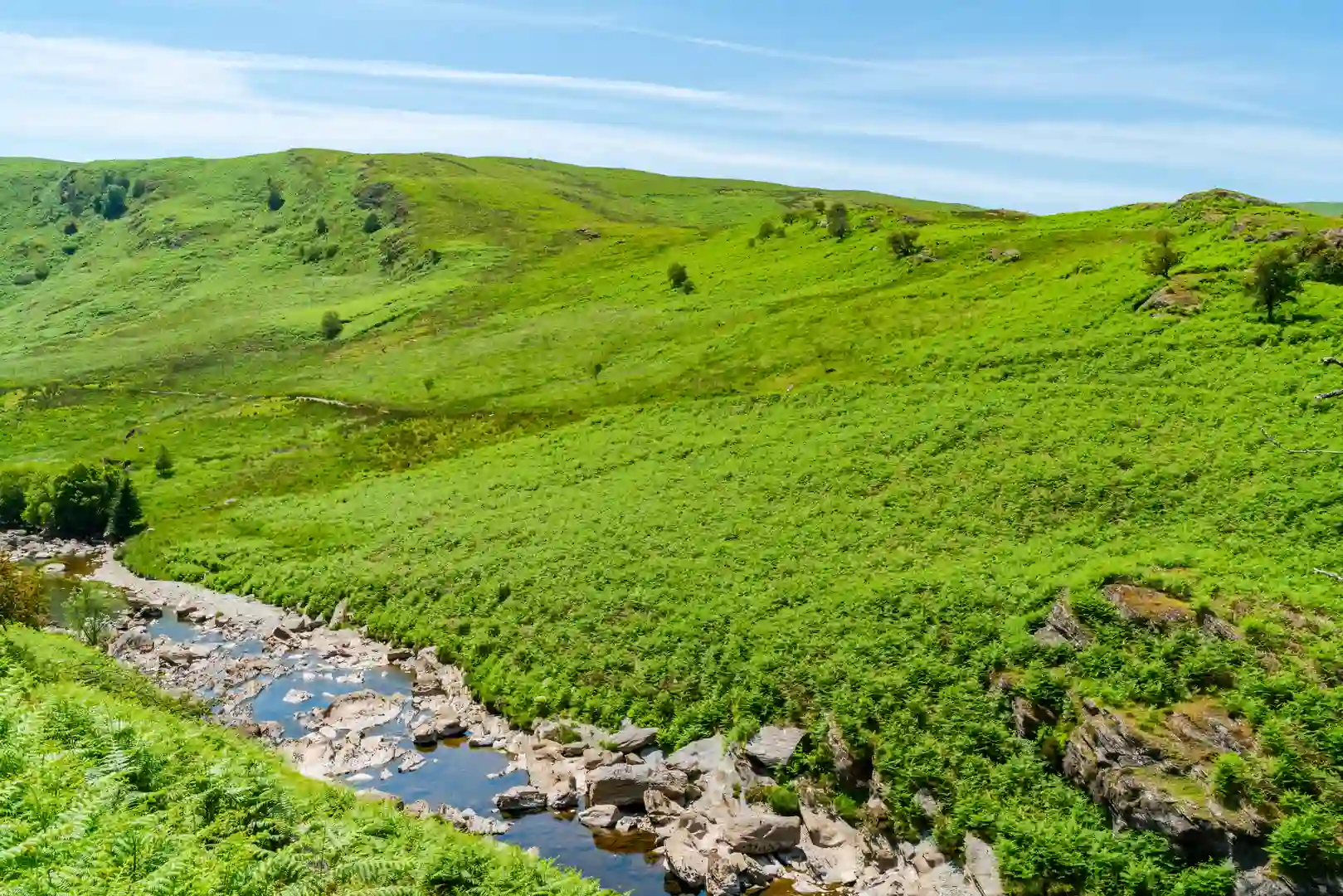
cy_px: 448
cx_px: 672
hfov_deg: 54.4
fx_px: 1306
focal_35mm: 35
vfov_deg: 37.9
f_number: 13
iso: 100
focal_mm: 35
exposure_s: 1/100
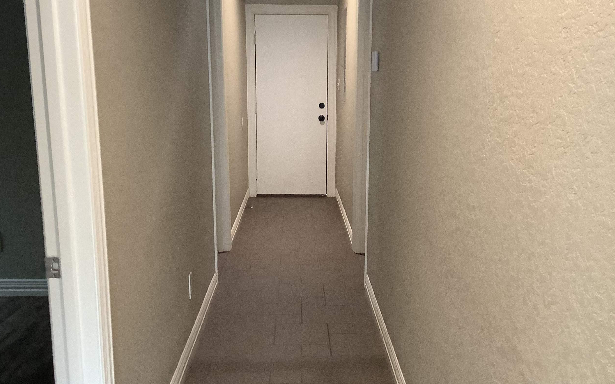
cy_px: 214
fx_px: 670
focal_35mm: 40
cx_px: 309
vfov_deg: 32.0
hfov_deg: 49.3
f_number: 2.4
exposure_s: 1/40
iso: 250
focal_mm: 3.3
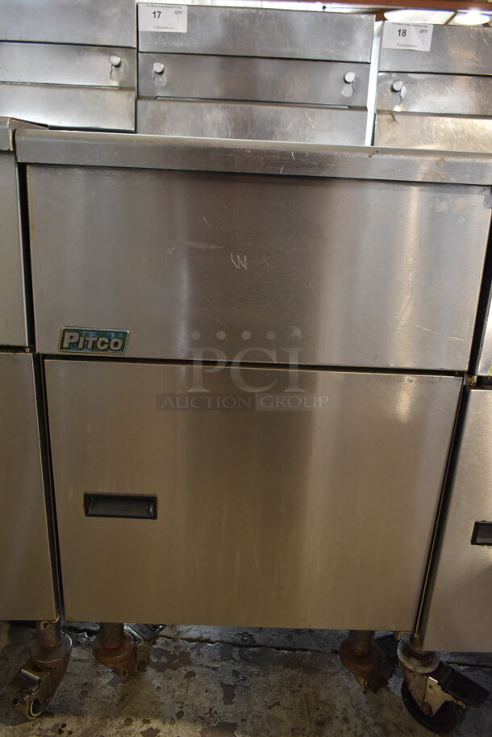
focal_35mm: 27
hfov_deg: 48.0
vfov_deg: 67.3
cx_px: 246
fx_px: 553
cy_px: 368
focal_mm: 18
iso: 1000
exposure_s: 1/30
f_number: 3.5
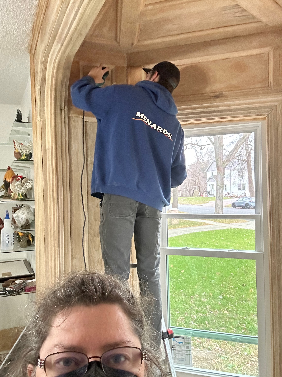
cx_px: 141
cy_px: 188
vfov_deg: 60.0
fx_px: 326
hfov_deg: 46.8
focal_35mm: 30
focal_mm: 2.69
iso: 250
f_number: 1.9
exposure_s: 1/60
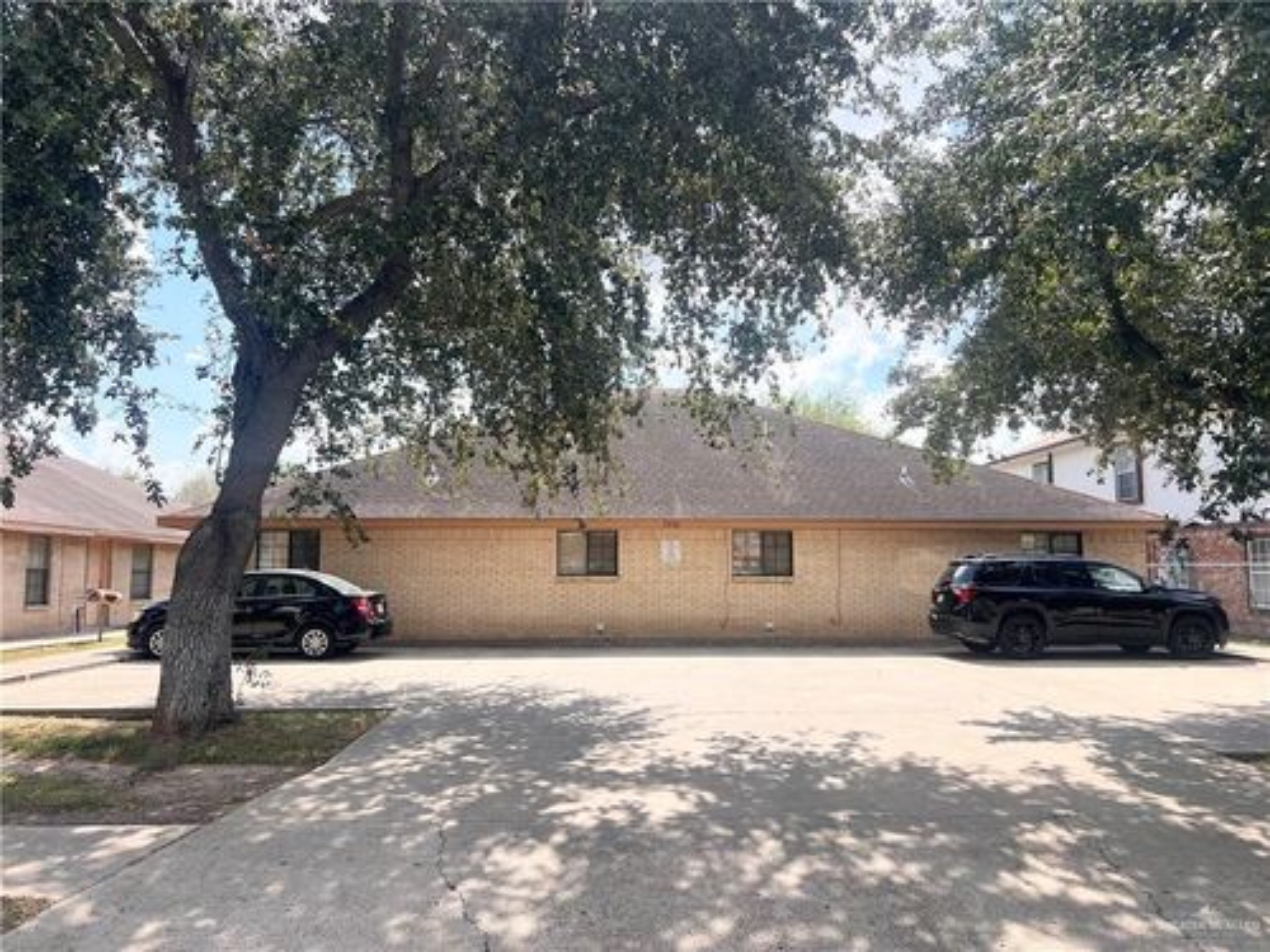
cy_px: 476
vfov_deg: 53.1
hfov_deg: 67.3
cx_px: 635
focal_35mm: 26
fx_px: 954
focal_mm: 5.7
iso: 50
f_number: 1.5
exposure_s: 1/2695
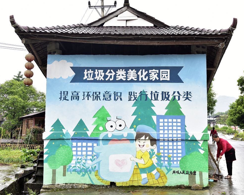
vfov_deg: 32.7
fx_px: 332
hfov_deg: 40.3
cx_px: 121
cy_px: 99
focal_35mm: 46
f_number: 4.5
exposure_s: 1/125
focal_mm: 40
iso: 500
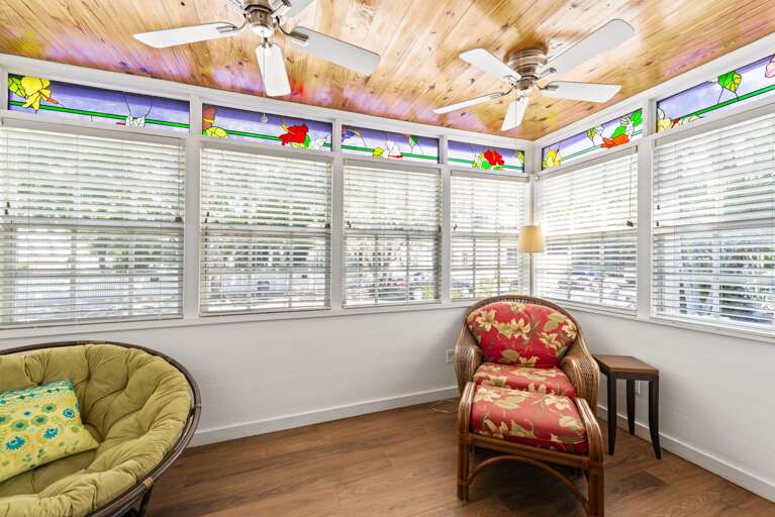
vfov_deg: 81.3
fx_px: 301
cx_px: 388
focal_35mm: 14
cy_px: 258
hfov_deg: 104.2
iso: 100
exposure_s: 1/8
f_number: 8
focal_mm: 14
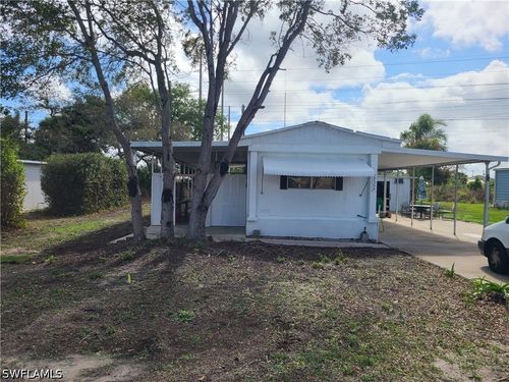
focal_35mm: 26
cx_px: 254
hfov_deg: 67.3
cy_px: 191
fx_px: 382
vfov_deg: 53.1
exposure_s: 1/2657
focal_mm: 5.4
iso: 40
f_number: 1.8
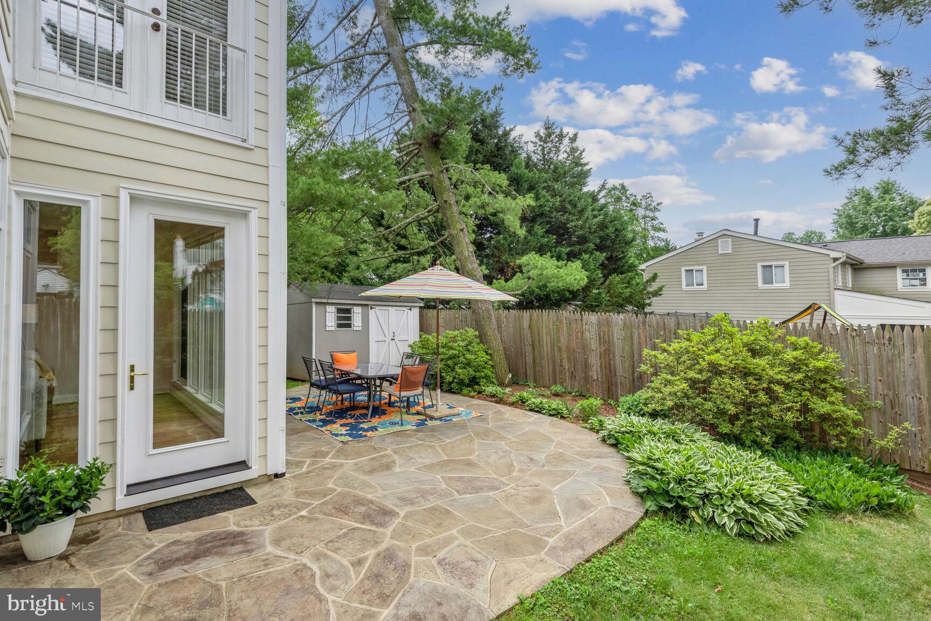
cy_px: 310
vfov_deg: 73.7
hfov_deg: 96.7
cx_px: 466
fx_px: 414
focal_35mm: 16
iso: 640
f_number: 8
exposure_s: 1/125
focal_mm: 16
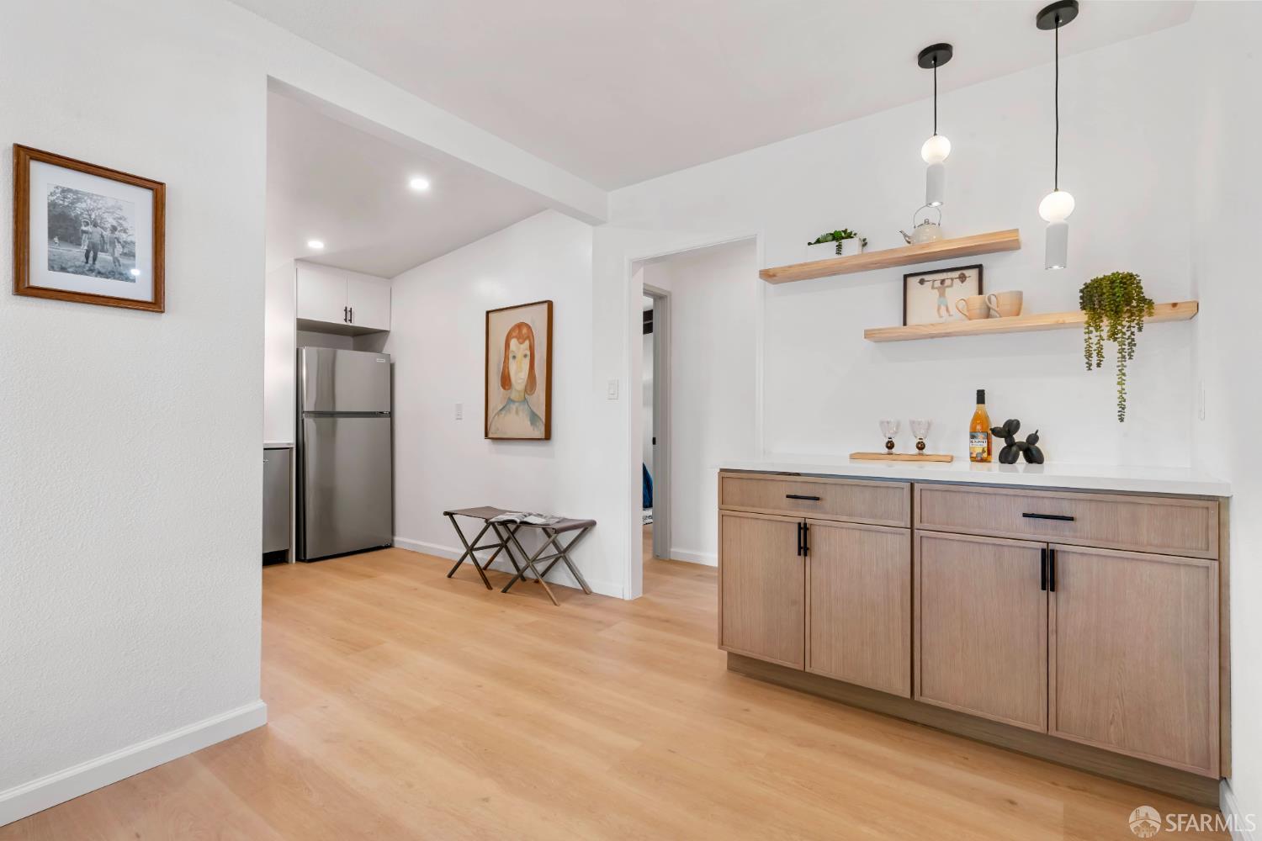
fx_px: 561
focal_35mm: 16
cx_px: 631
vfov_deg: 73.7
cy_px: 420
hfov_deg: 96.7
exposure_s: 1/2
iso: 320
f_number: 16
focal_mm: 16
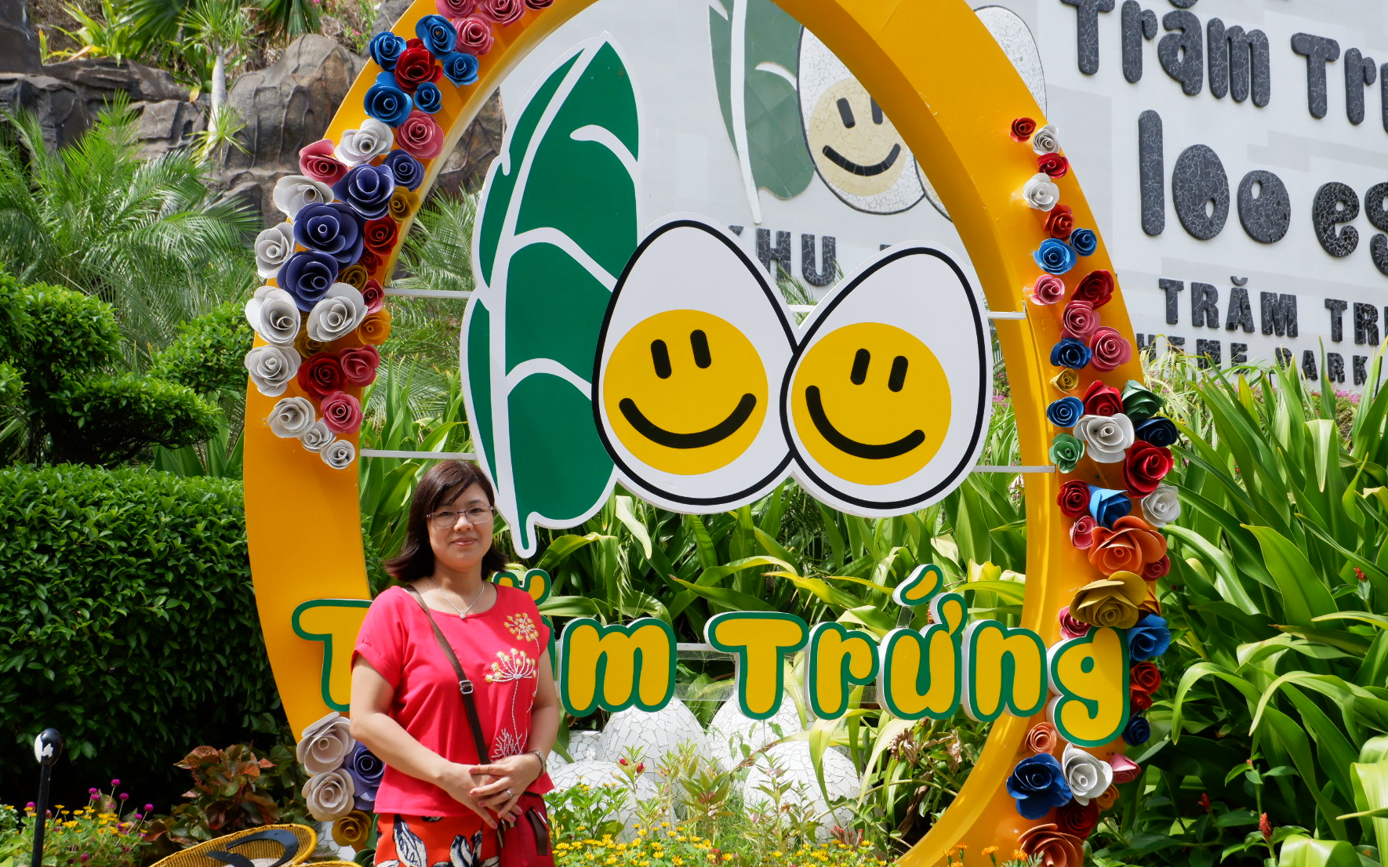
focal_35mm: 45
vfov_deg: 28.6
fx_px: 1702
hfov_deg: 44.4
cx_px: 692
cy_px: 443
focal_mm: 29.5
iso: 400
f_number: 8
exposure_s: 1/400
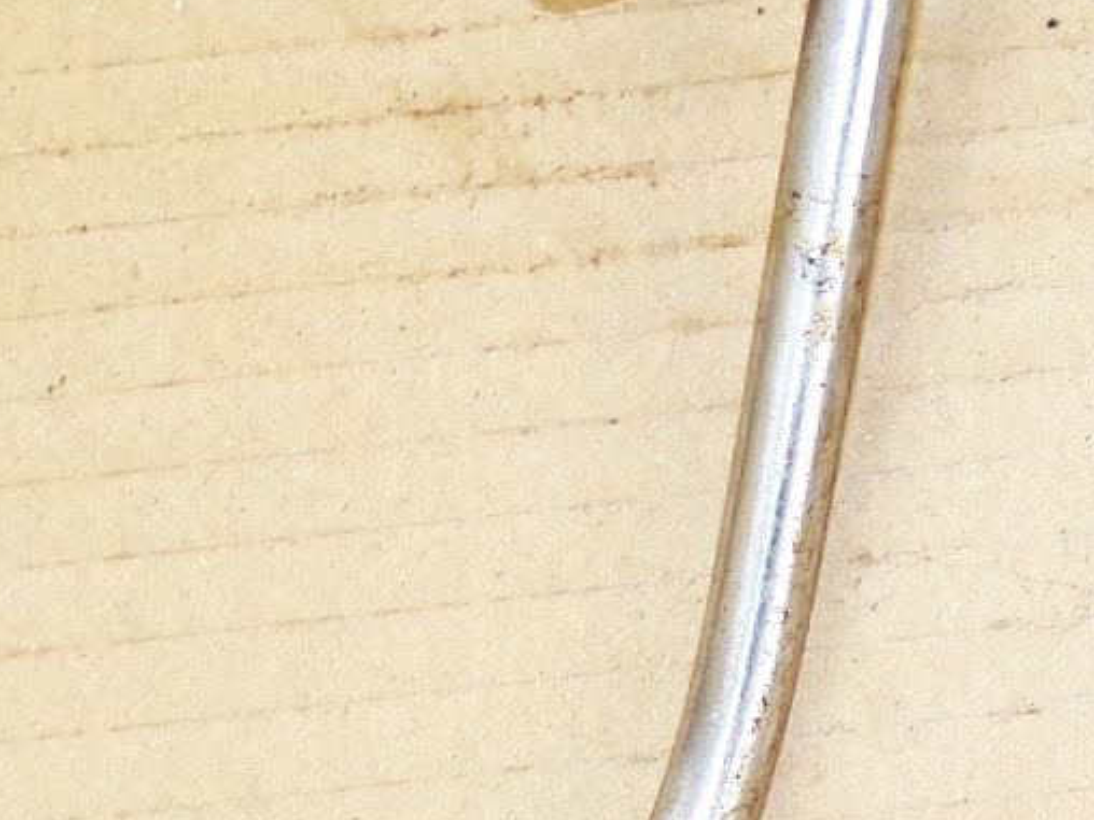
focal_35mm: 87
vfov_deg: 17.0
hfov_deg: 20.1
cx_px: 1537
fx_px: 2750
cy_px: 368
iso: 80
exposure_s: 1/34
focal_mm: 4.3
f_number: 3
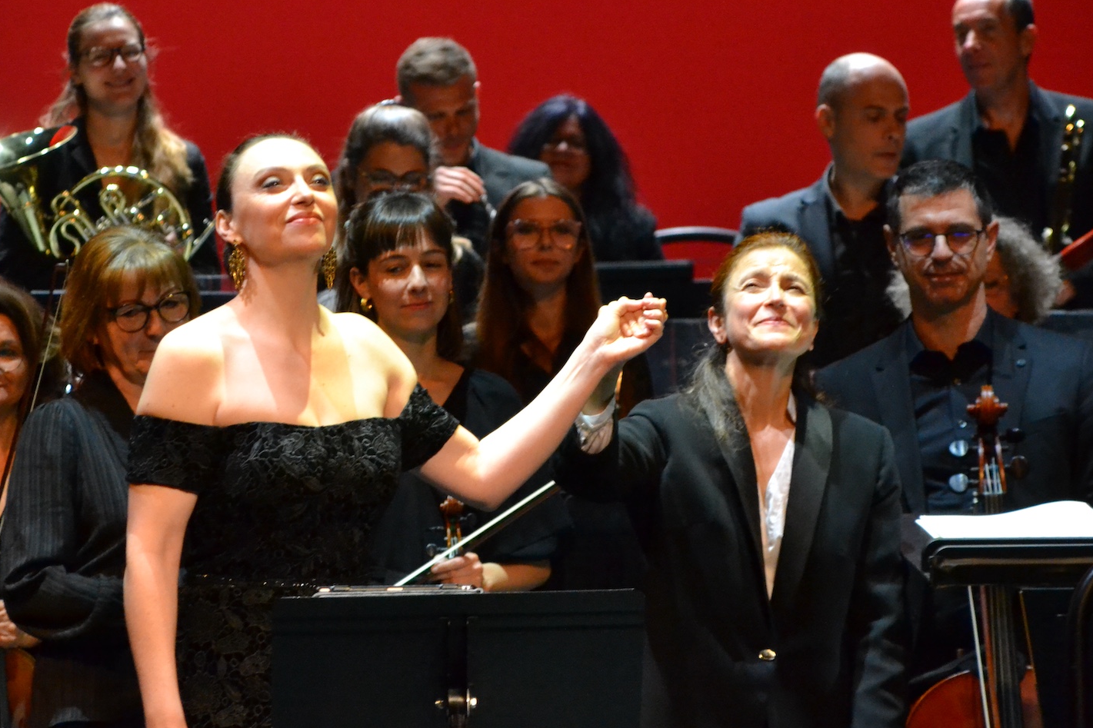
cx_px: 532
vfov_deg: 4.5
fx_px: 9228
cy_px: 360
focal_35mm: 304
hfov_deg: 6.8
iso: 3200
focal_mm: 150
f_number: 6
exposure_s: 1/100
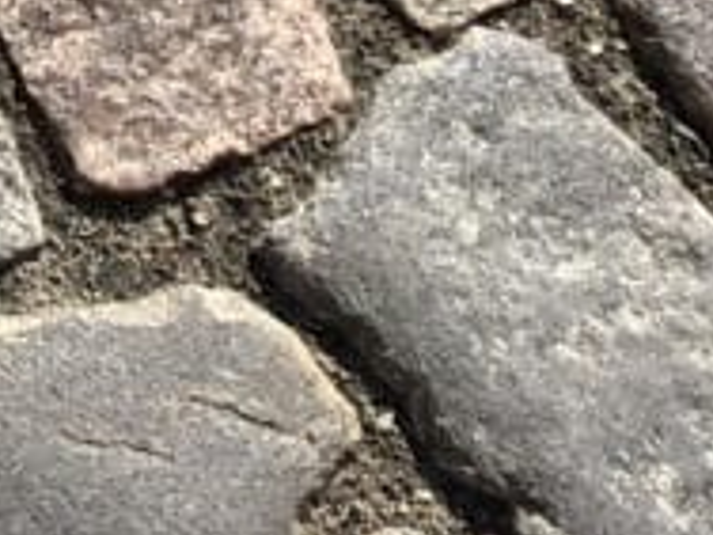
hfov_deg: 8.6
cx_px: -853
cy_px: -1393
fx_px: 4408
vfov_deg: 6.1
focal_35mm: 214
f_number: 1.8
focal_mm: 3.99
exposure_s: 1/2183
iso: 20
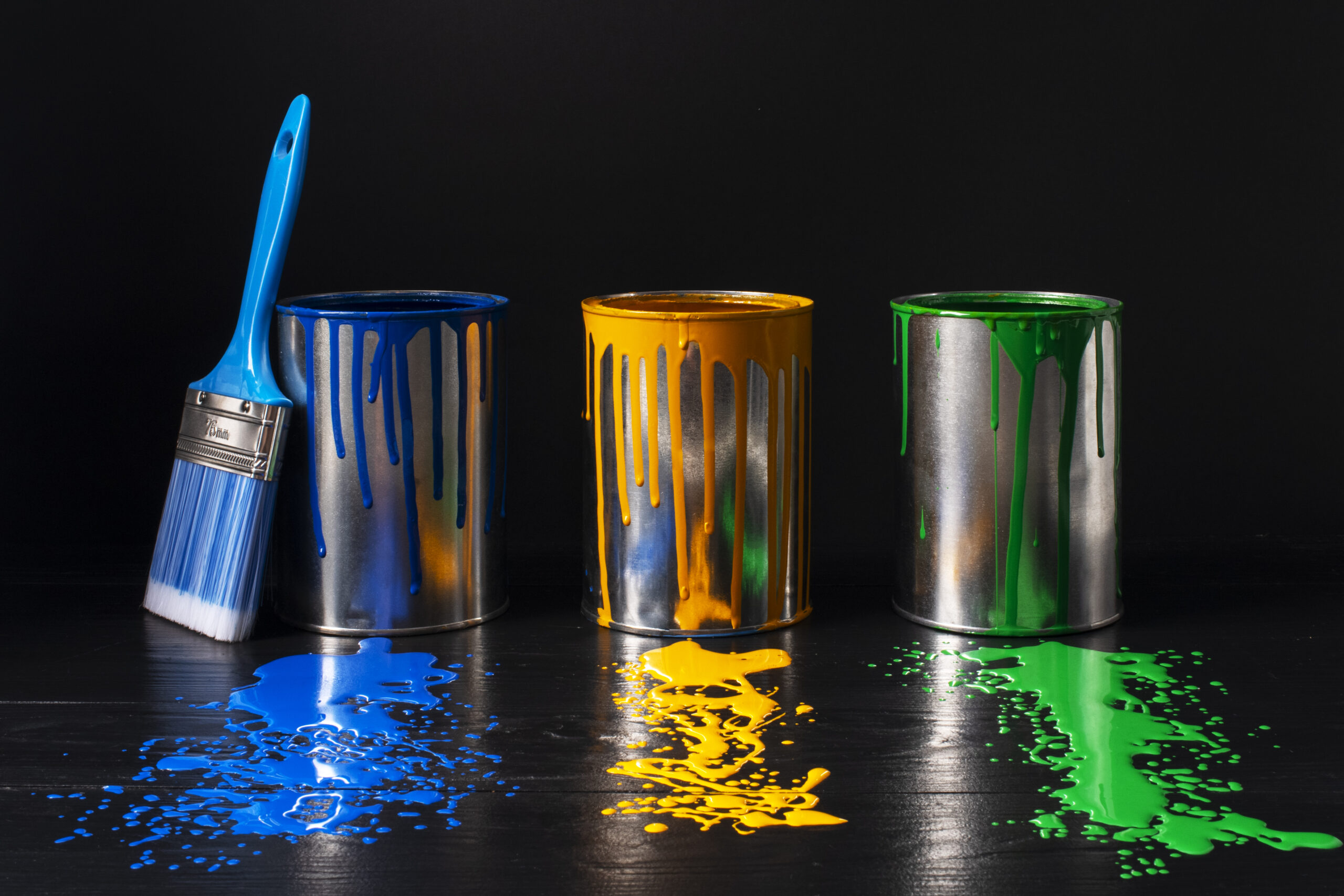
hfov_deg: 37.5
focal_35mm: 53
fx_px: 1979
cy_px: 448
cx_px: 672
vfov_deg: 25.5
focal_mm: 35
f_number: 18
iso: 500
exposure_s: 1/100
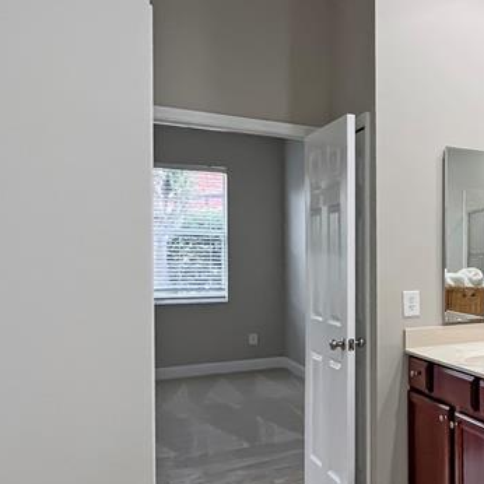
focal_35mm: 34
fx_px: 538
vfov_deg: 46.2
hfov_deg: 35.9
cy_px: 380
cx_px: 602
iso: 160
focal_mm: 1.57
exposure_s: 1/60
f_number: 1.8
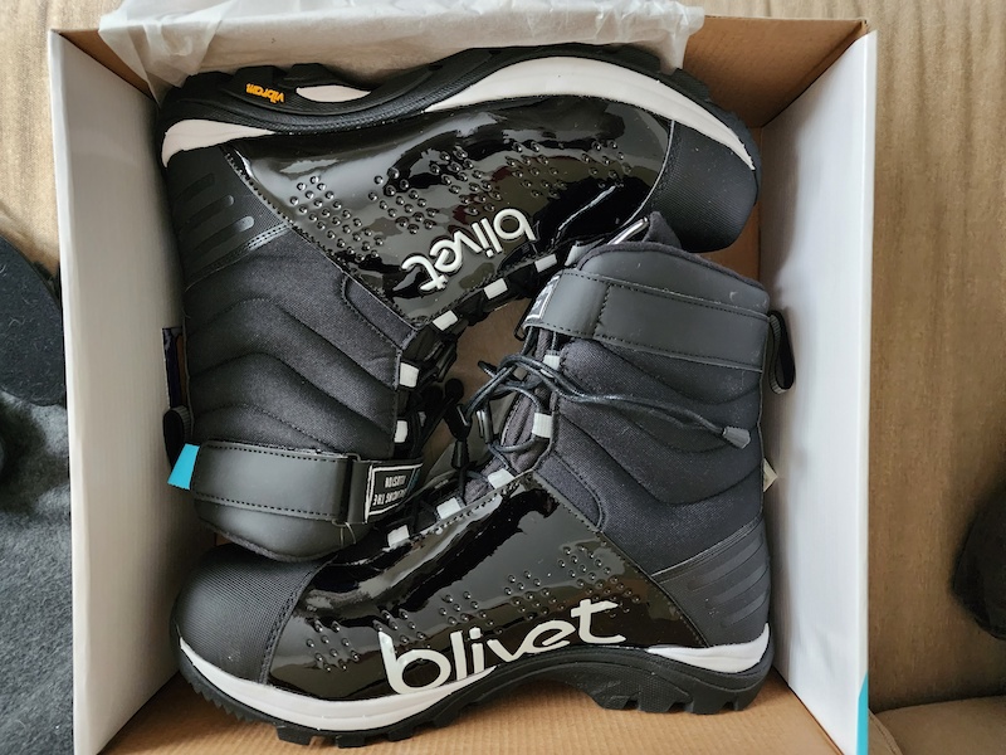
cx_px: 503
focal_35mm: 23
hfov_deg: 73.9
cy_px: 378
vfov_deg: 58.9
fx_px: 668
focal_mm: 6.4
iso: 1250
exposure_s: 1/20
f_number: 1.8
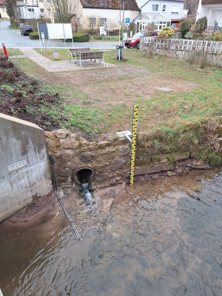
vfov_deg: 73.9
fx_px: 197
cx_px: 111
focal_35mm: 23
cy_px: 148
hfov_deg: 58.9
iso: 40
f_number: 1.8
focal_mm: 5.54
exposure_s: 1/144
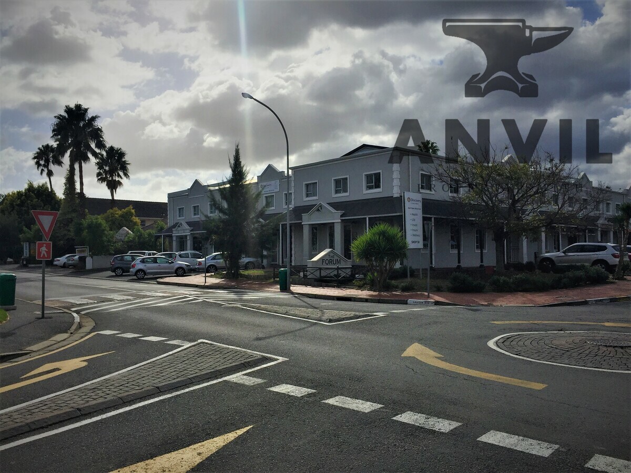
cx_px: 316
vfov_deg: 48.2
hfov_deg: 61.7
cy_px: 236
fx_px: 529
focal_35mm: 29
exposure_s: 1/6623
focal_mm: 4.15
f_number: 2.2
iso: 32
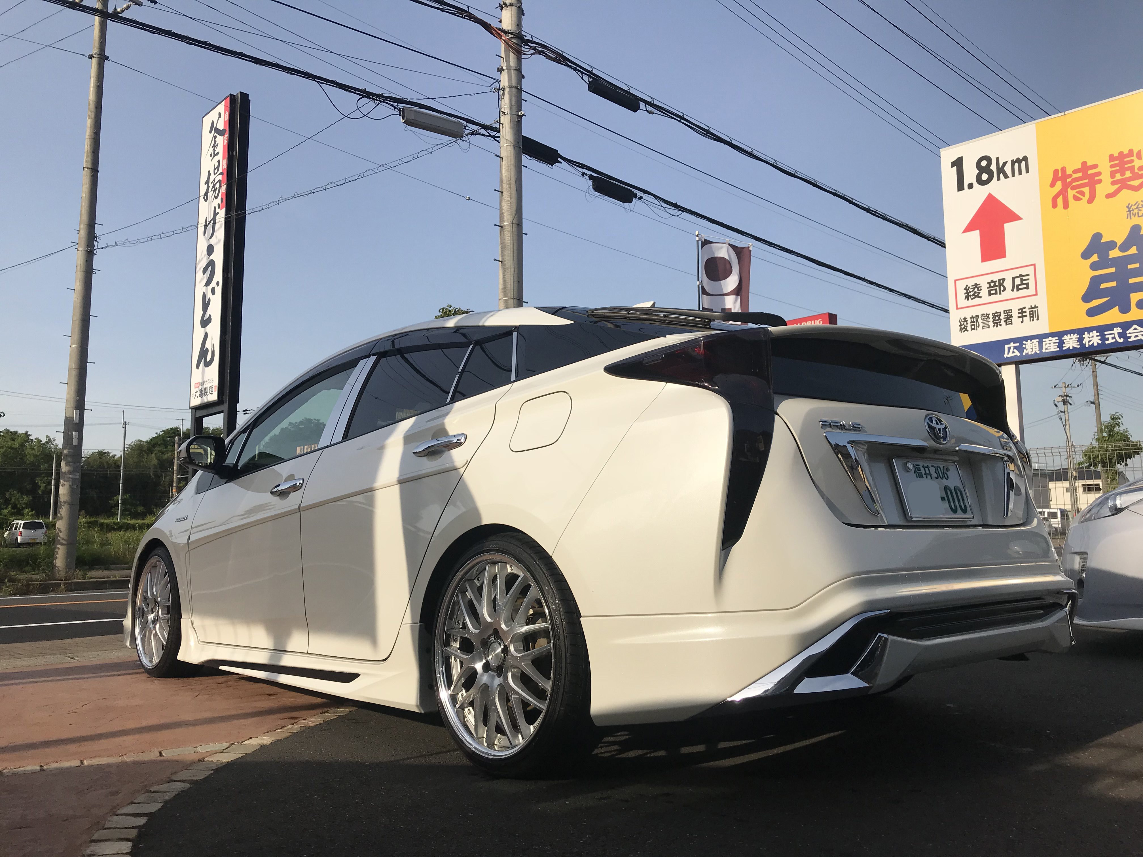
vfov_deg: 49.7
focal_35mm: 28
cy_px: 428
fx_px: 925
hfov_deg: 63.4
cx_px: 572
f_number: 1.8
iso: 20
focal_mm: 3.99
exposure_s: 1/3096
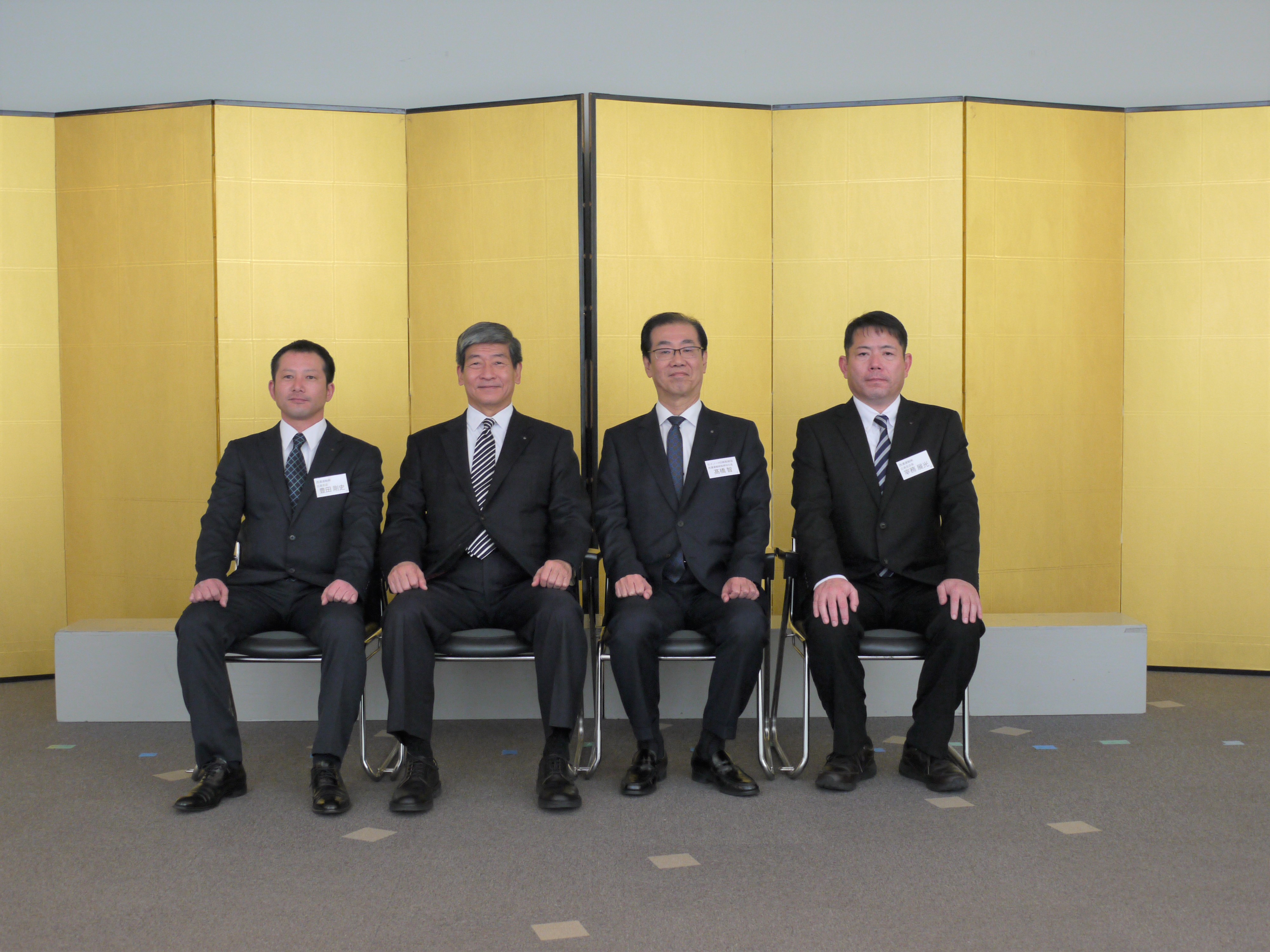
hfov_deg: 41.2
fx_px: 1688
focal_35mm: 46
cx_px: 635
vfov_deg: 31.5
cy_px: 476
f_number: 4.8
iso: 400
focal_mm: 23
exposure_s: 1/20
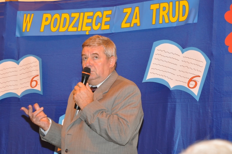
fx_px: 820
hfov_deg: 16.1
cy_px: 77
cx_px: 116
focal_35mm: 128
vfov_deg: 10.7
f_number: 6.3
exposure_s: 1/60
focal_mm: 85
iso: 1000
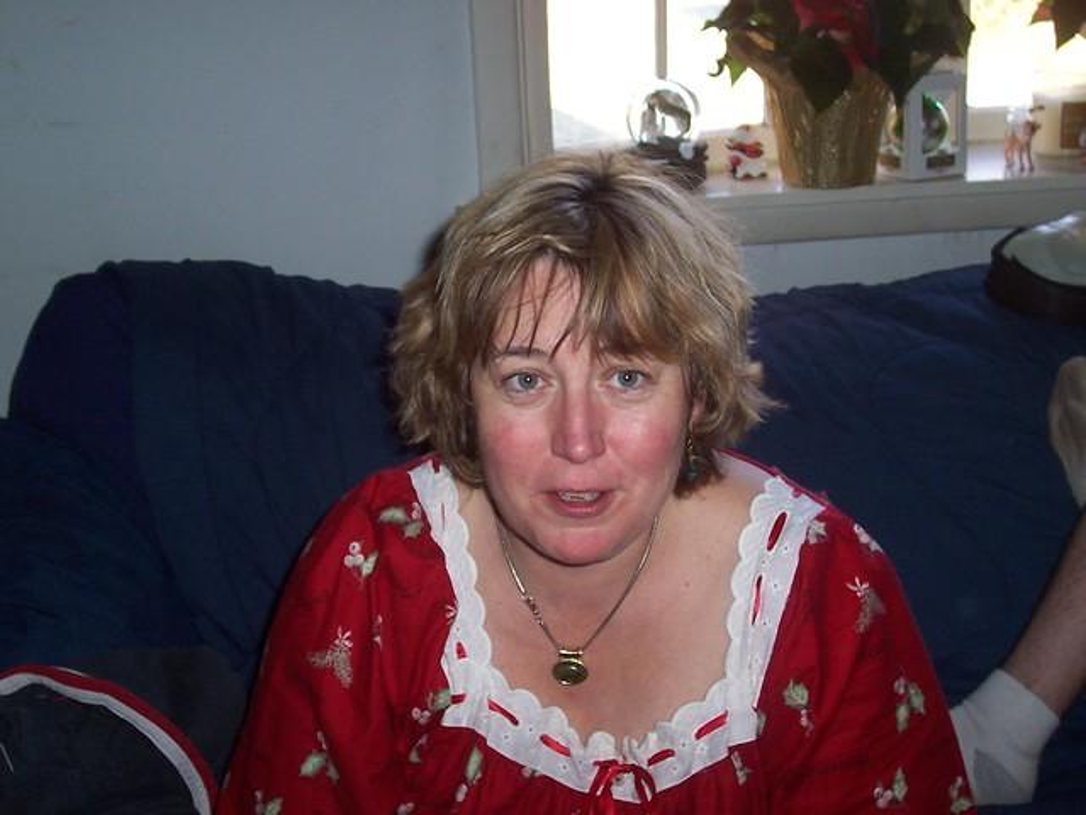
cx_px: 543
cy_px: 408
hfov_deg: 41.2
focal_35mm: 46
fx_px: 1443
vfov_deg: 31.5
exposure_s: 1/60
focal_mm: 7
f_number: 3
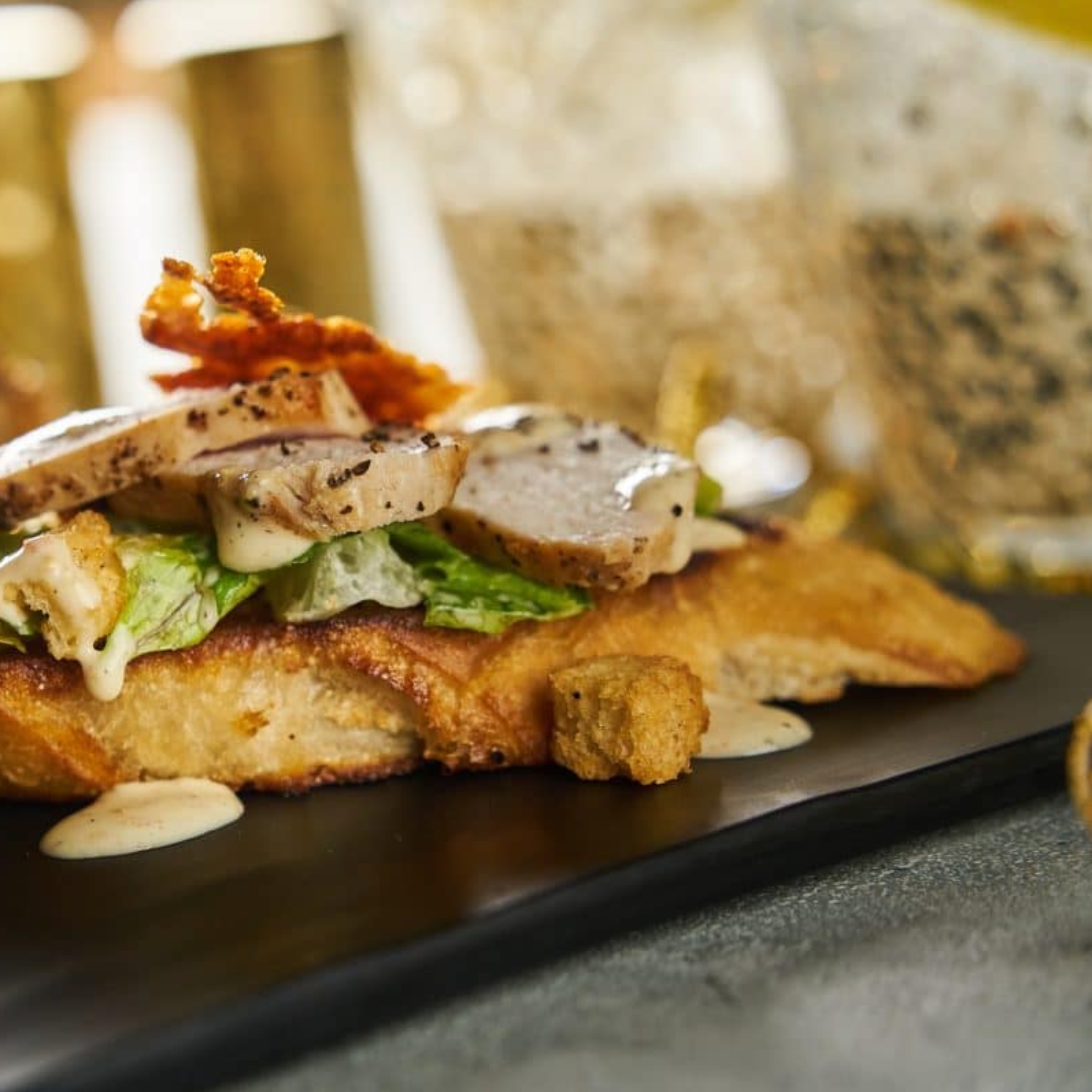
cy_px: 545
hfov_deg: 15.8
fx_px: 3926
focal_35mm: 110
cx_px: 281
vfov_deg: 15.8
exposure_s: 1/160
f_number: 5
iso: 800
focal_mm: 86
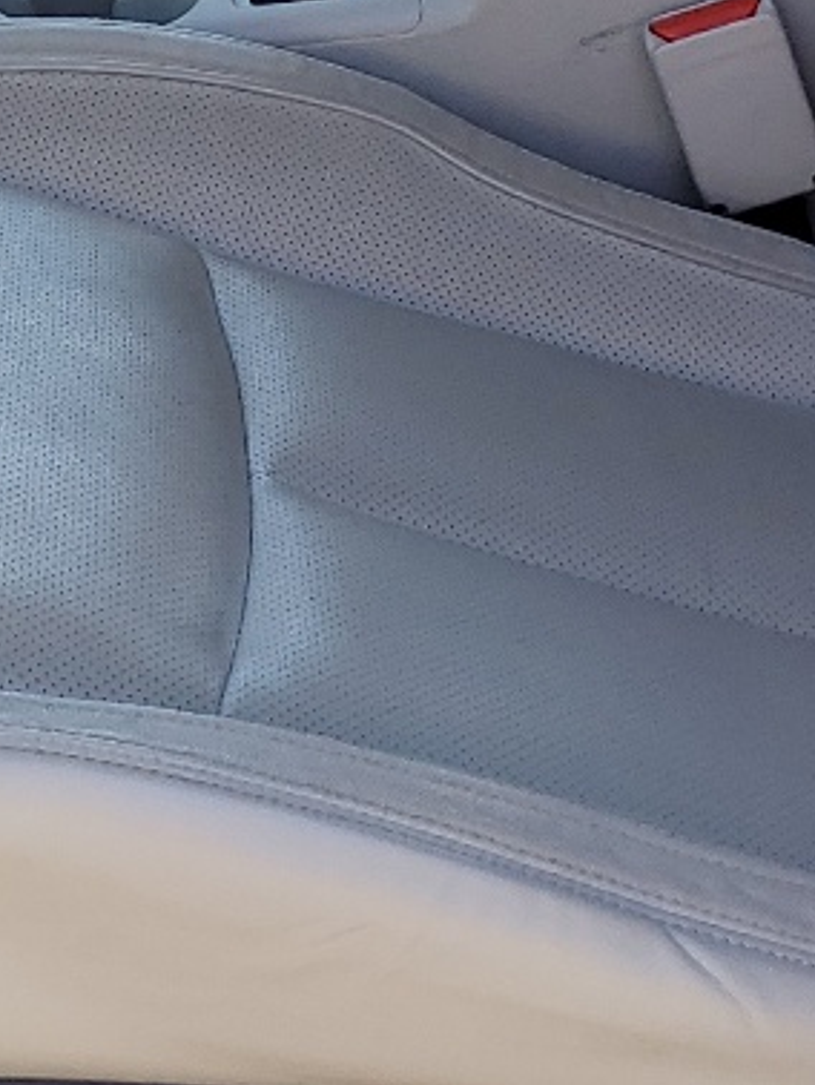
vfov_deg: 17.1
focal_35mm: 110
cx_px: 0
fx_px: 3449
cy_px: -221
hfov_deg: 13.3
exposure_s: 1/556
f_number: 1.5
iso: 50
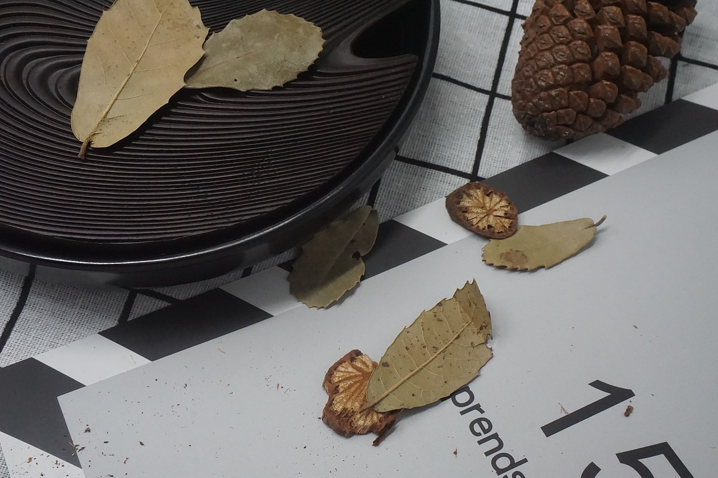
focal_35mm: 50
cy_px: 239
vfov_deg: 27.2
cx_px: 359
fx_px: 987
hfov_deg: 40.0
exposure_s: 1/160
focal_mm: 33
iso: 4000
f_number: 13
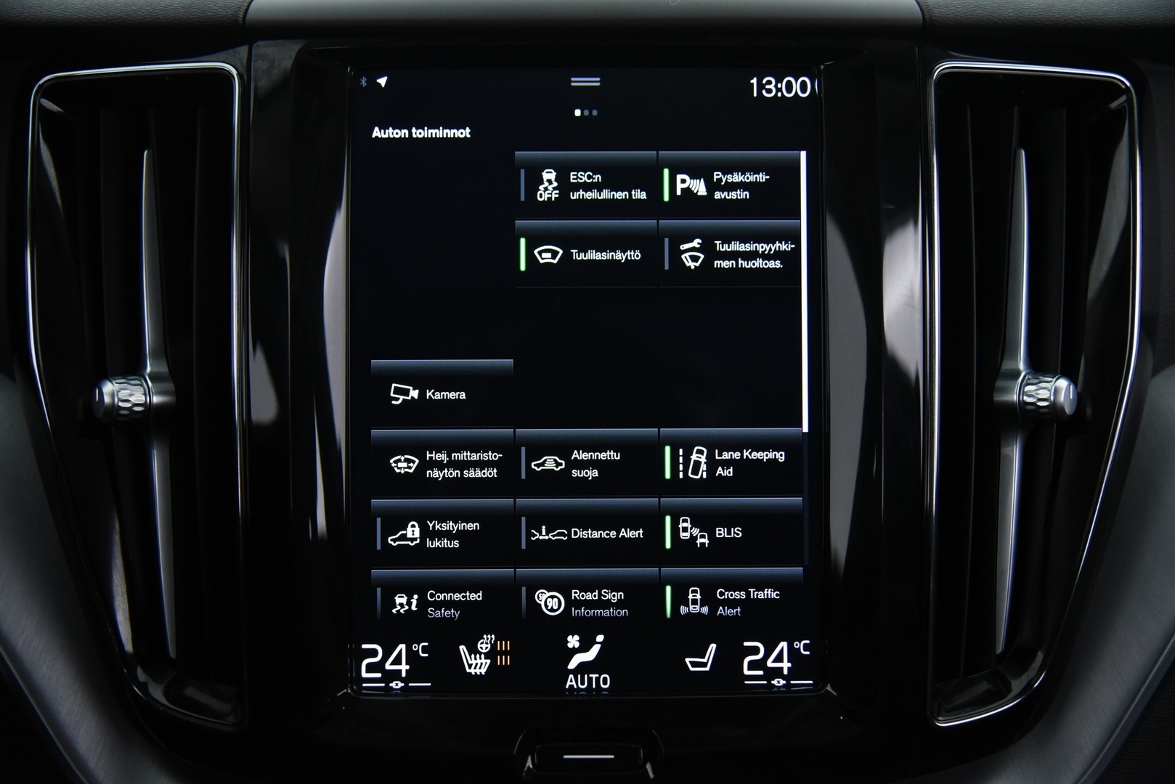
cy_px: 392
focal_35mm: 38
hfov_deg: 50.7
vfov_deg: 35.1
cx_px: 588
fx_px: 1241
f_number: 4
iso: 4000
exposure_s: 1/50
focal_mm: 38
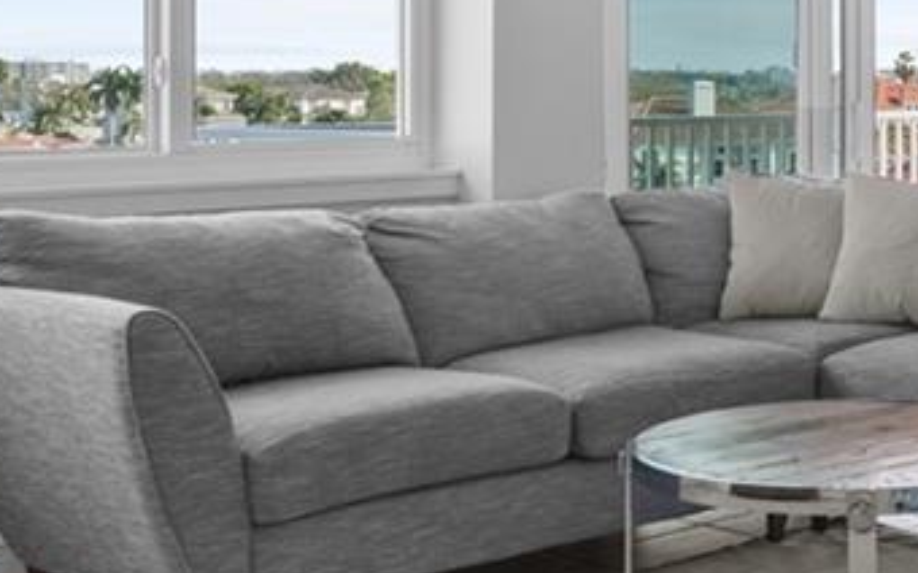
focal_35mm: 72
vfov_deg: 17.9
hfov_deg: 26.5
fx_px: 1800
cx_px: 996
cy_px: 84
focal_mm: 15
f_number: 8
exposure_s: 1/50
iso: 400
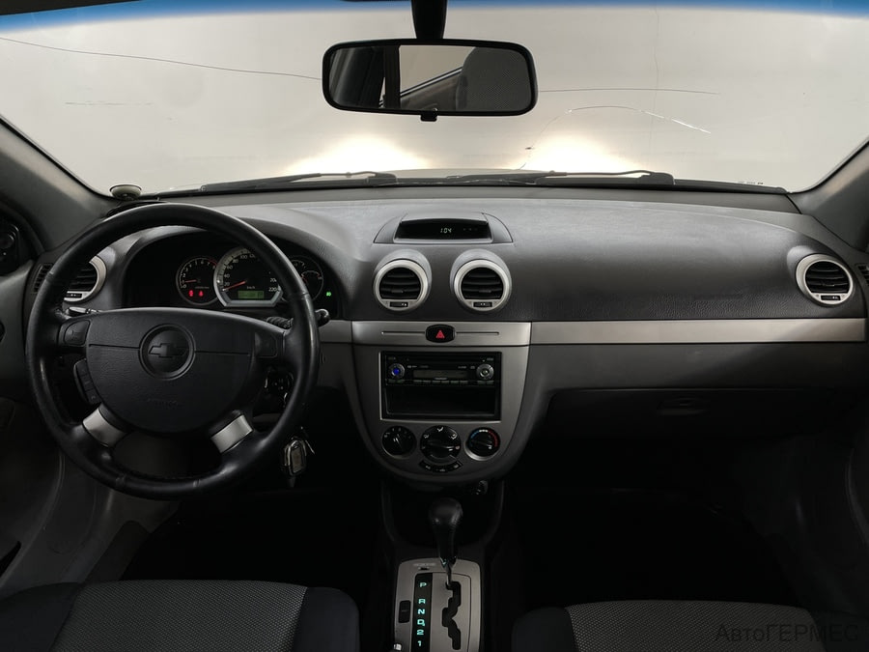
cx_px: 434
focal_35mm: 26
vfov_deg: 53.1
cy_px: 326
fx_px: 653
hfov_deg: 67.3
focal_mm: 4.2
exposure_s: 1/100
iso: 100
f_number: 1.6
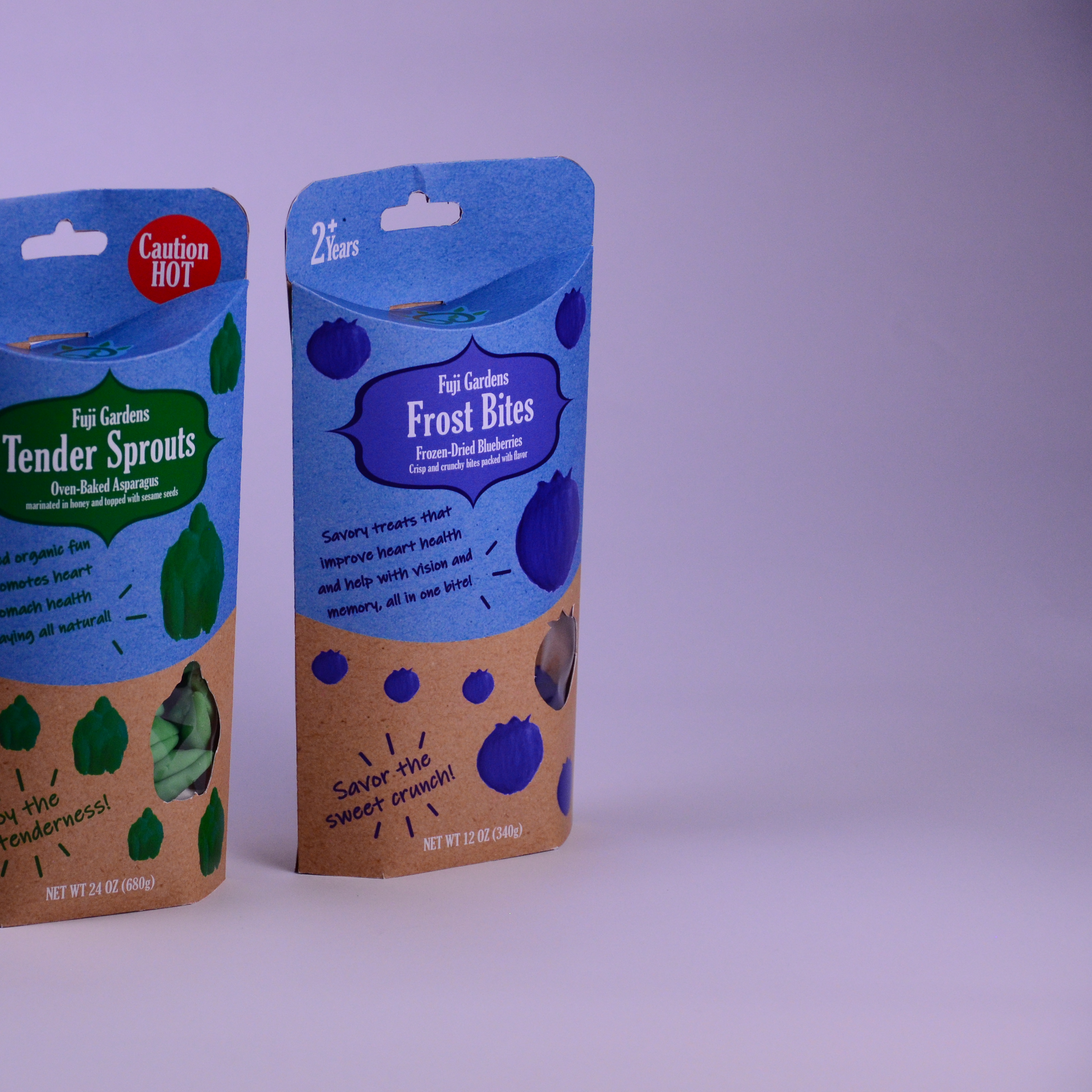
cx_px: 268
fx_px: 4283
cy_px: 547
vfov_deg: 14.5
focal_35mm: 120
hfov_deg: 14.5
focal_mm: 62
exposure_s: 1/1000
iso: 800
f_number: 7.1
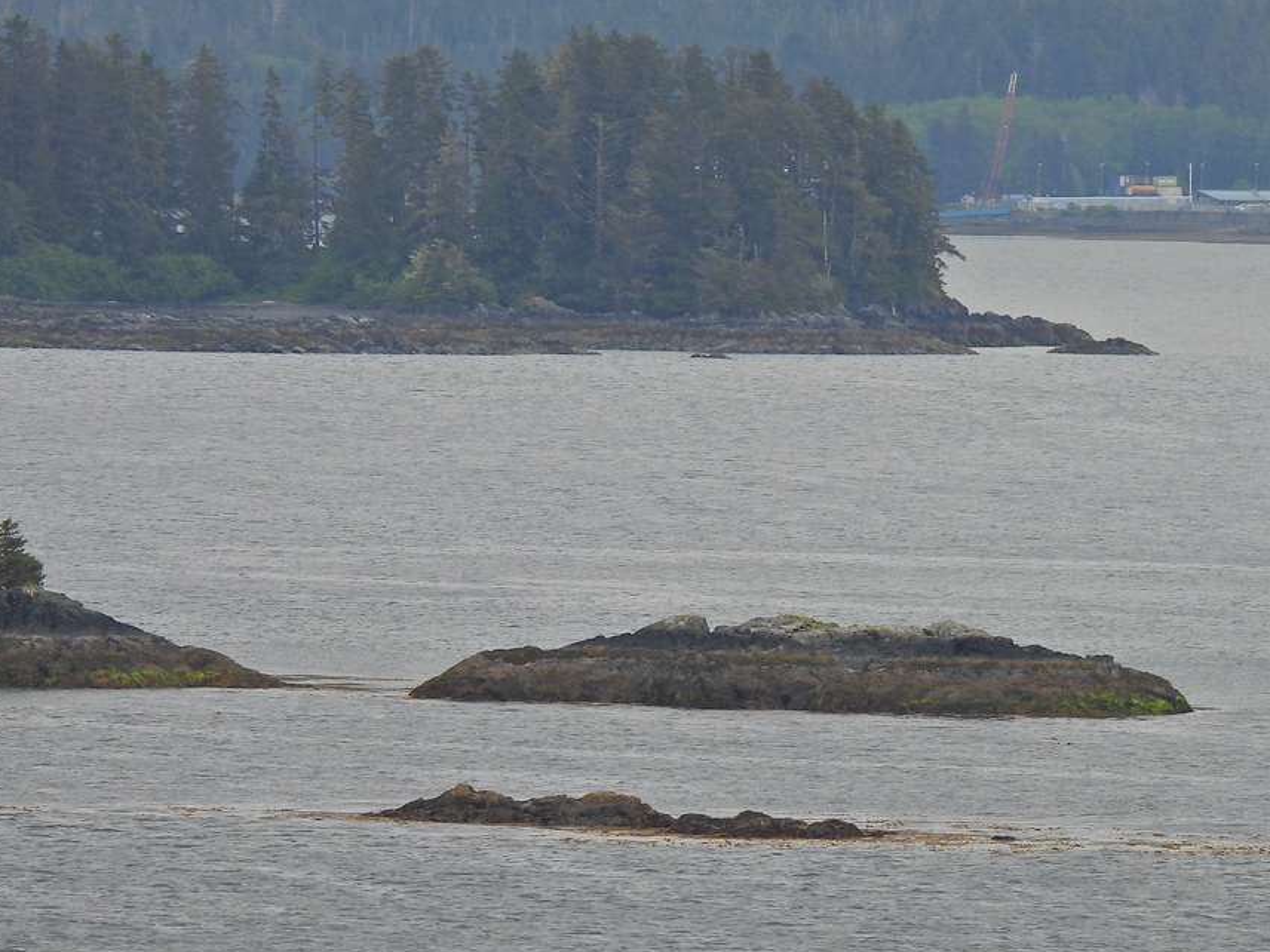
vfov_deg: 1.8
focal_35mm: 822
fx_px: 30158
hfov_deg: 2.4
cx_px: 702
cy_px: 377
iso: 100
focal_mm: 98.1
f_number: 5
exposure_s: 1/250
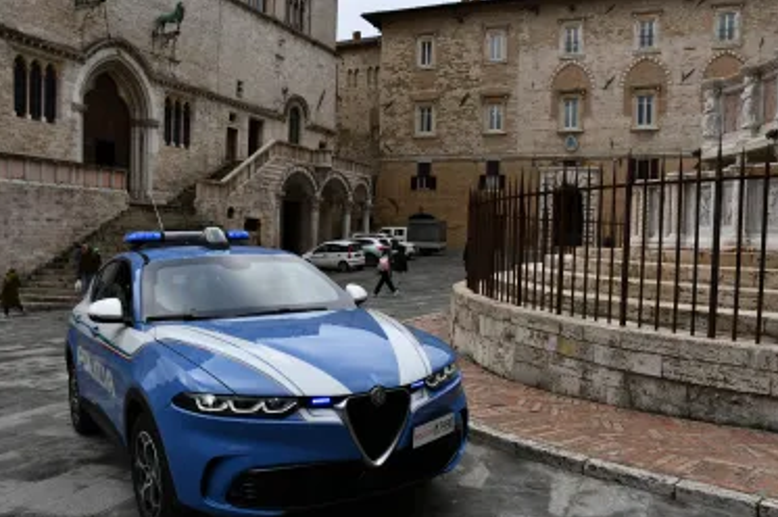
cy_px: 274
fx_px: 626
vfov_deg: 44.9
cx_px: 382
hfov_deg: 63.7
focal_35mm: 29
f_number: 7.1
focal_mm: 18
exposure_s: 1/200
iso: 100
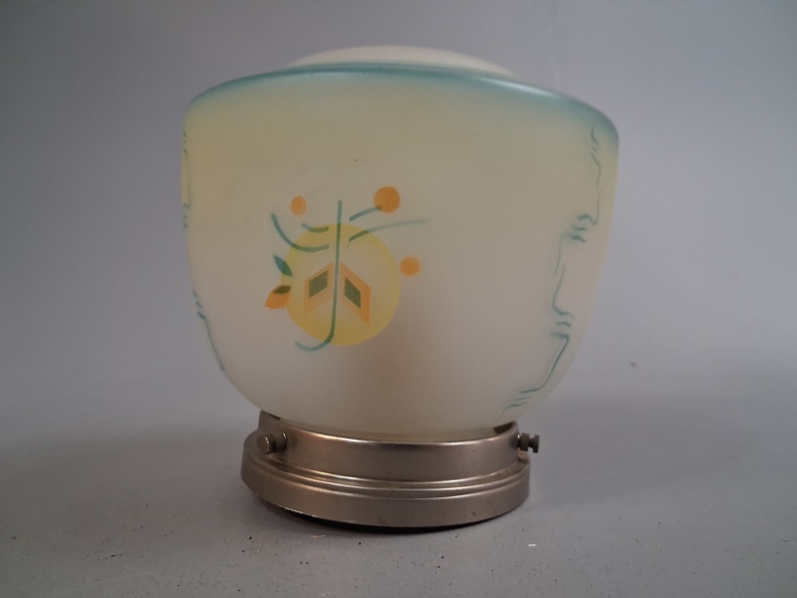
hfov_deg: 65.3
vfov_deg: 51.4
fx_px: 622
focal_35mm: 27
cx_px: 398
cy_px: 299
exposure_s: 1/100
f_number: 1.8
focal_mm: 4
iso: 400
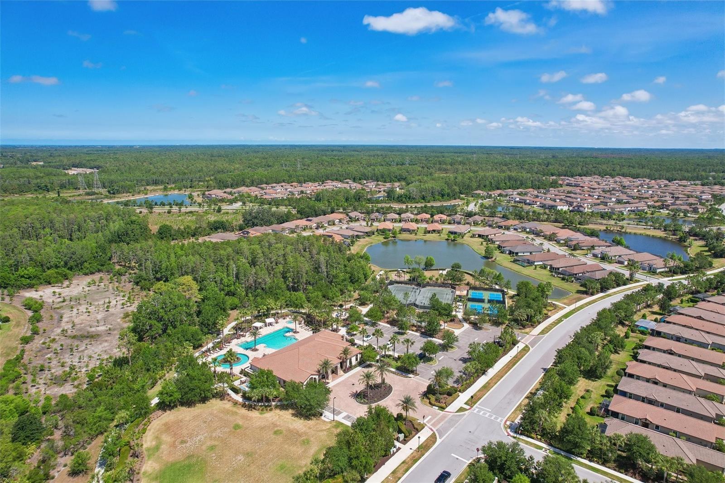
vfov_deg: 57.2
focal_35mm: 22
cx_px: 362
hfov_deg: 78.6
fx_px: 443
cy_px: 242
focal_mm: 8.4
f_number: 2.8
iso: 100
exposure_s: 1/2000
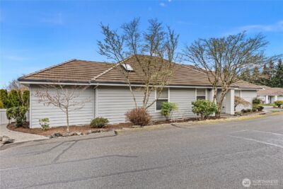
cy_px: 94
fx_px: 181
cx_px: 142
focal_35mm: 23
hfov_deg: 76.1
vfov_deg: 55.1
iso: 1600
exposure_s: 1/250
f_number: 8
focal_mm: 23
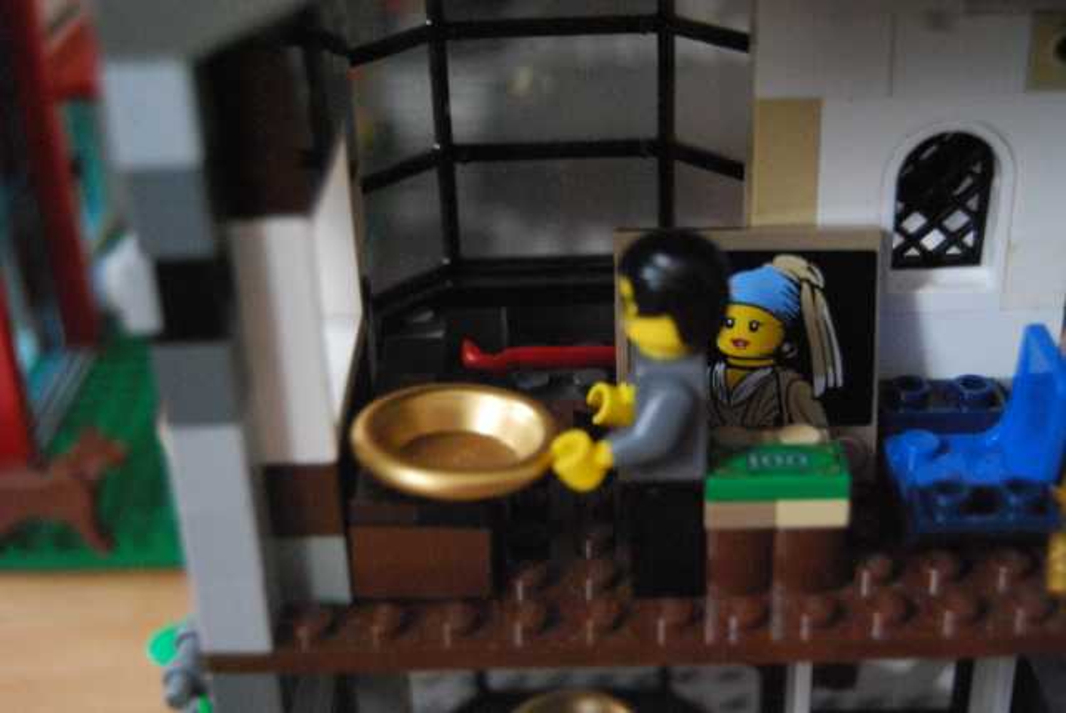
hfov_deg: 35.0
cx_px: 533
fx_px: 1689
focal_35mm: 57
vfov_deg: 23.8
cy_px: 356
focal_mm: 38
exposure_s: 1/15
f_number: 4.8
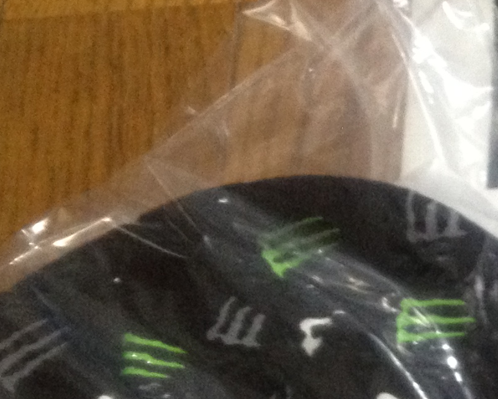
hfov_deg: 12.9
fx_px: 2049
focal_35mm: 139
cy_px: 420
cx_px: 802
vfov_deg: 11.0
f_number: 2.4
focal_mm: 4.28
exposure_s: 1/20
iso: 320
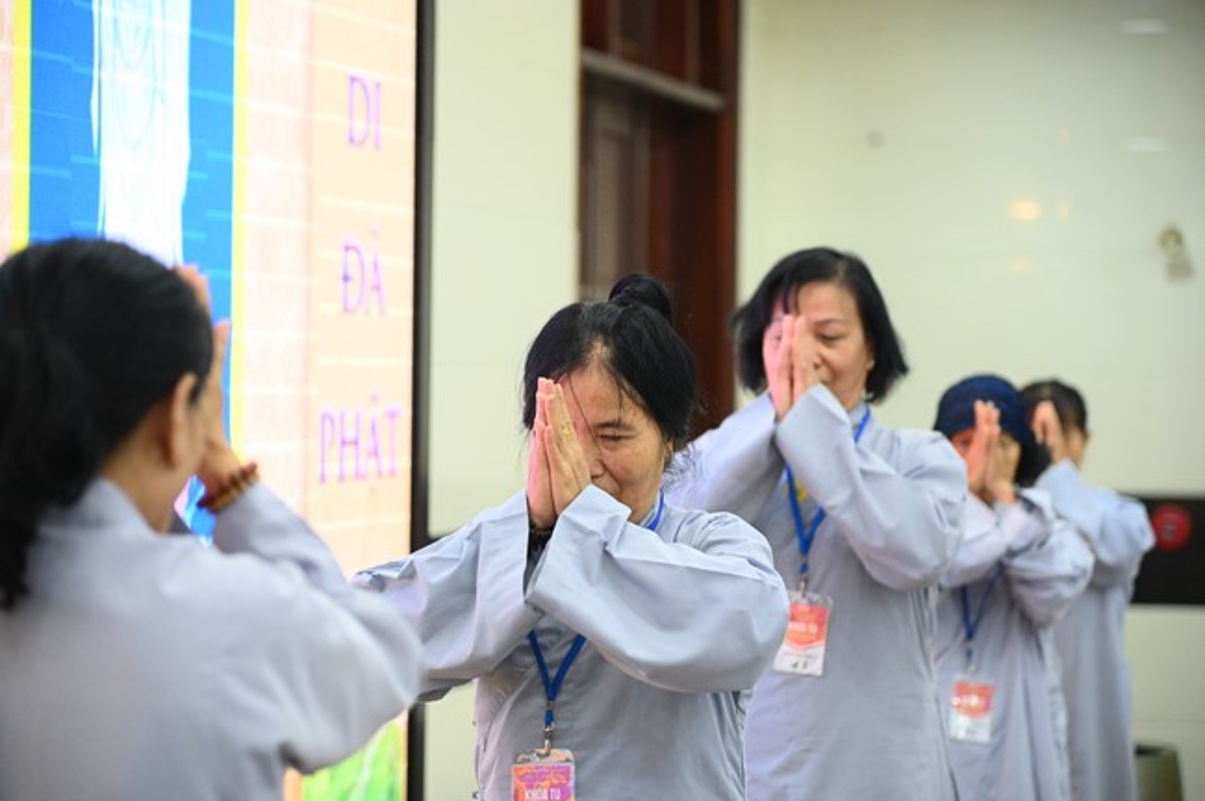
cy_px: 400
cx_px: 602
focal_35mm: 120
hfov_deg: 17.1
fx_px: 4013
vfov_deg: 11.4
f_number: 4
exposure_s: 1/160
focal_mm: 120
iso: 5000
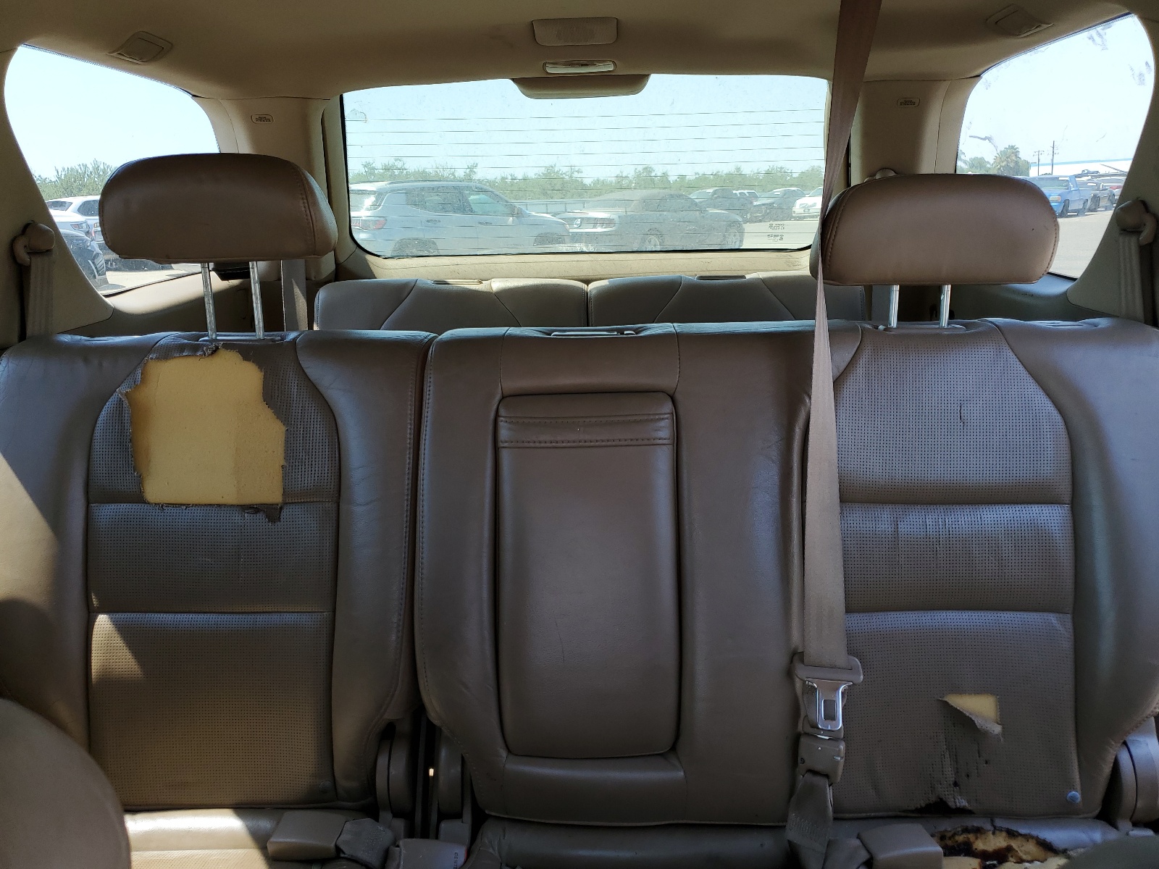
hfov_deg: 67.3
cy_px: 434
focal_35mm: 26
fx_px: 871
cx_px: 580
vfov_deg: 53.1
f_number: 1.5
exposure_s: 1/233
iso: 50
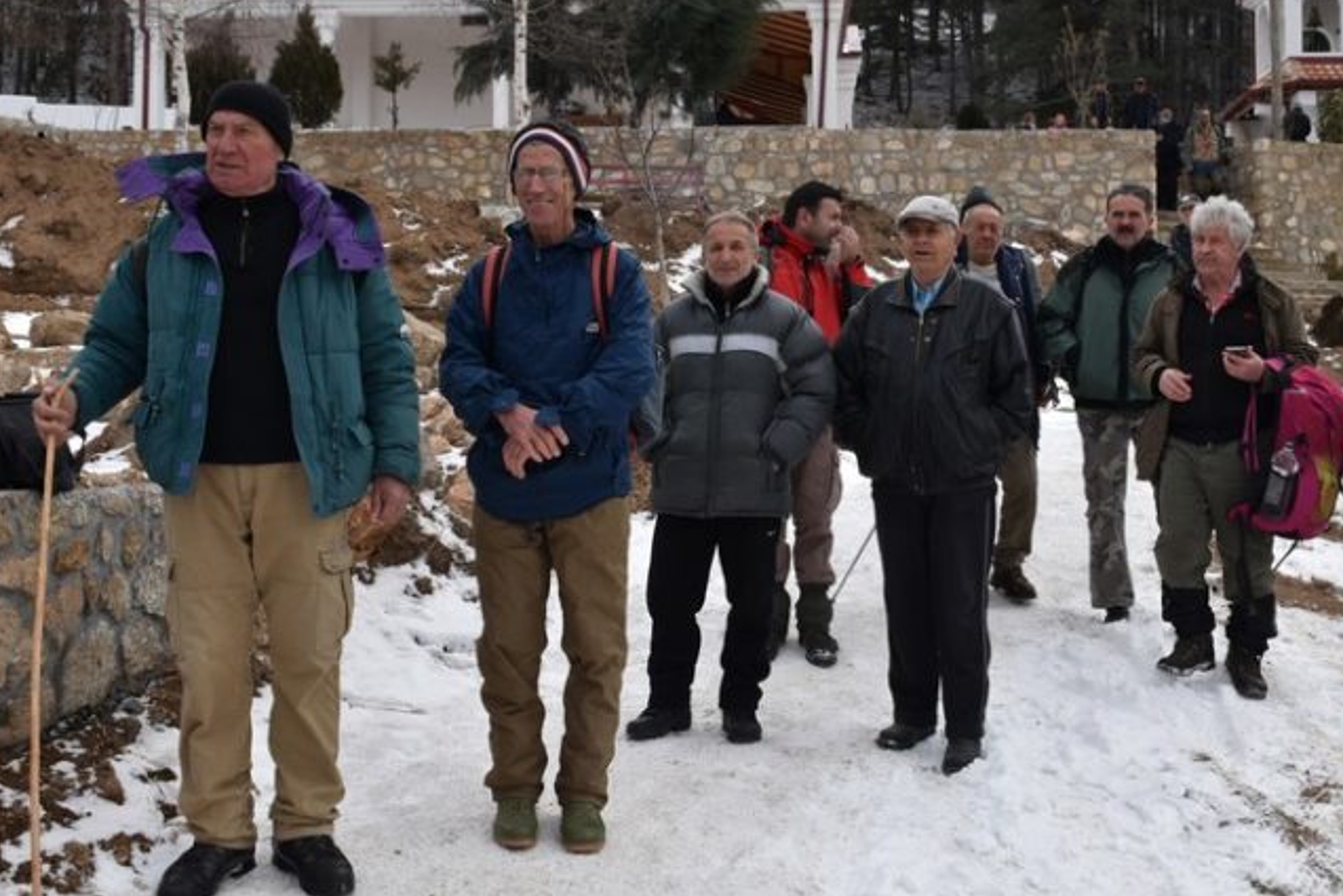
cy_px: 428
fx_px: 1754
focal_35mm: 47
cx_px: 755
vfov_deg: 28.7
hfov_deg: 41.8
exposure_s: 1/400
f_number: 10
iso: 200
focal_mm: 26
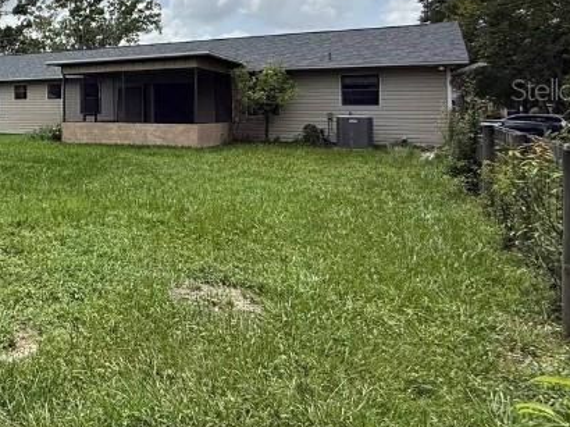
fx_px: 576
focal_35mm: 35
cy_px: 89
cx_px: -70
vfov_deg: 39.2
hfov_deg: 41.1
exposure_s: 1/2410
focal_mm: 2.22
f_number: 2.2
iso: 50
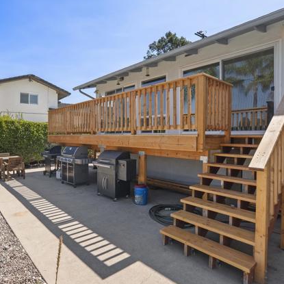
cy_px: 140
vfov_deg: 72.1
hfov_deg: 70.4
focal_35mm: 21
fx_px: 195
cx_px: 99
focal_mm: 16
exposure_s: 1/100
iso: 500
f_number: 8
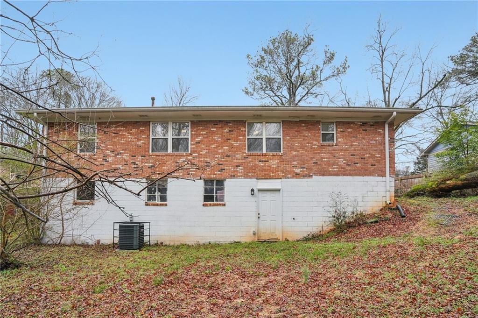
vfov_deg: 73.7
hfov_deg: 96.8
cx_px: 239
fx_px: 212
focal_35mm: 16
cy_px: 159
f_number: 9
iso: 200
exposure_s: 1/30
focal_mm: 16
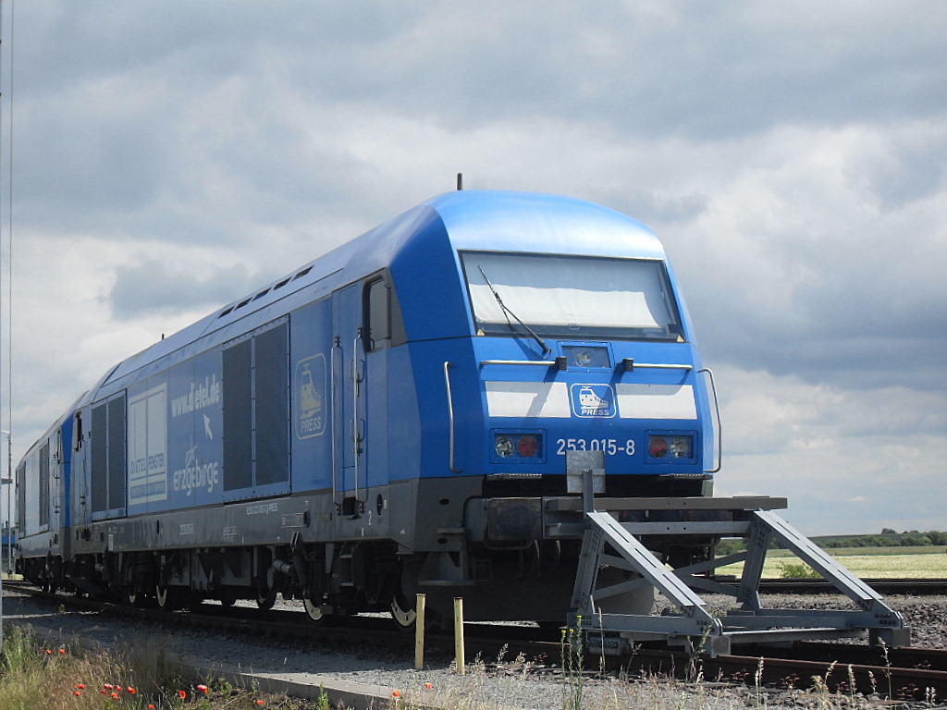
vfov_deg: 21.3
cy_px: 355
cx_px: 474
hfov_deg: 28.2
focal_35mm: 69
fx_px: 1888
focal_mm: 11.8
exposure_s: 1/125
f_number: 9.9
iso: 80
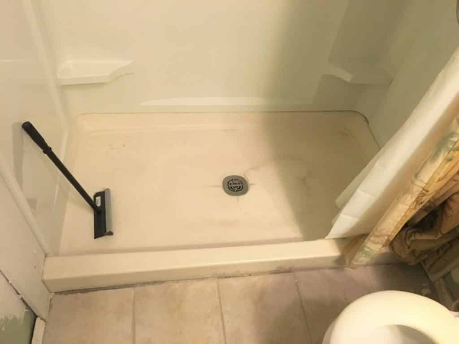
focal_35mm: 29
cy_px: 172
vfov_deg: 48.2
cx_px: 230
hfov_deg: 61.7
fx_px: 385
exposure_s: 1/24
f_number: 2.2
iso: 200
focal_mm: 4.15
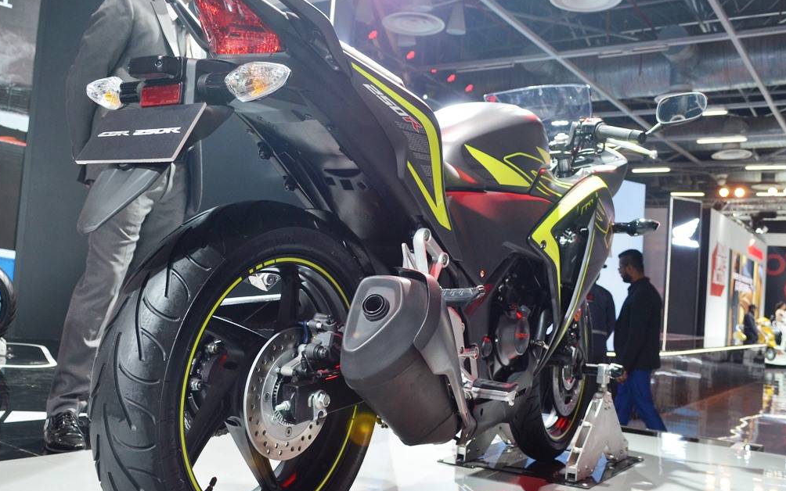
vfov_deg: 36.3
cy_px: 265
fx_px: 750
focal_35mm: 35
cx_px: 364
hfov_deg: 55.3
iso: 400
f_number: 5
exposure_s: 1/100
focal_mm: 18
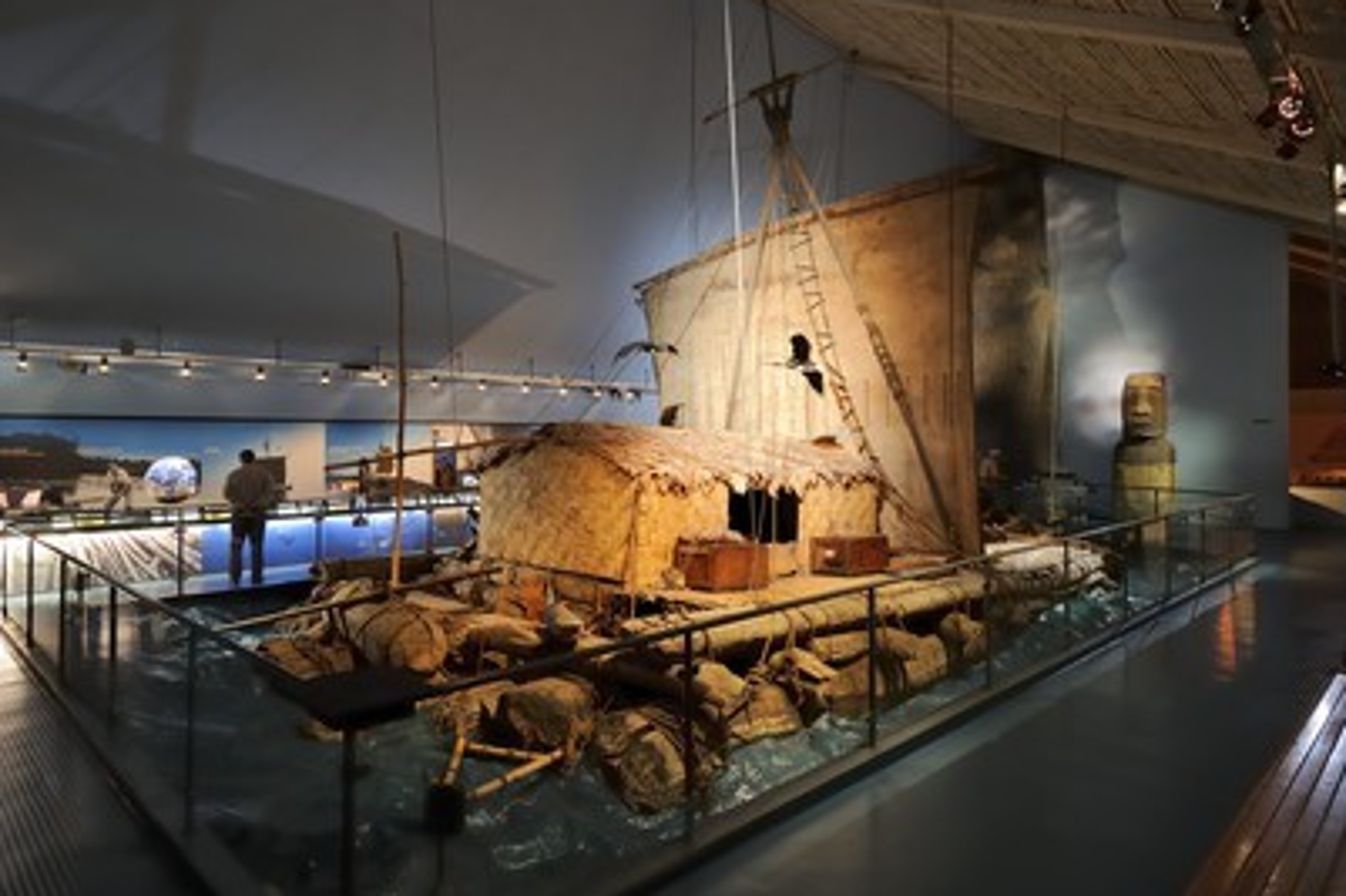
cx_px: 651
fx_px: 822
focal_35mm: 22
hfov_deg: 78.6
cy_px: 433
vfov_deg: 57.2
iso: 200
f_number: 8
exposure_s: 1
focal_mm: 21
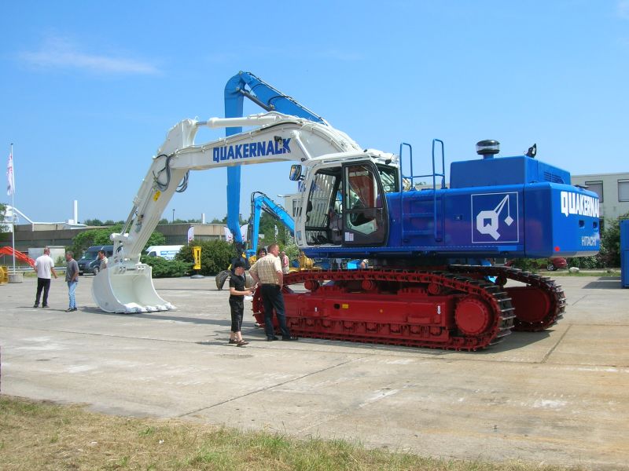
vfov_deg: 41.8
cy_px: 236
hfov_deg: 54.0
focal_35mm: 34
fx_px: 618
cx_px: 314
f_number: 4.9
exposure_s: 1/342
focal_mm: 5.7
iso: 50
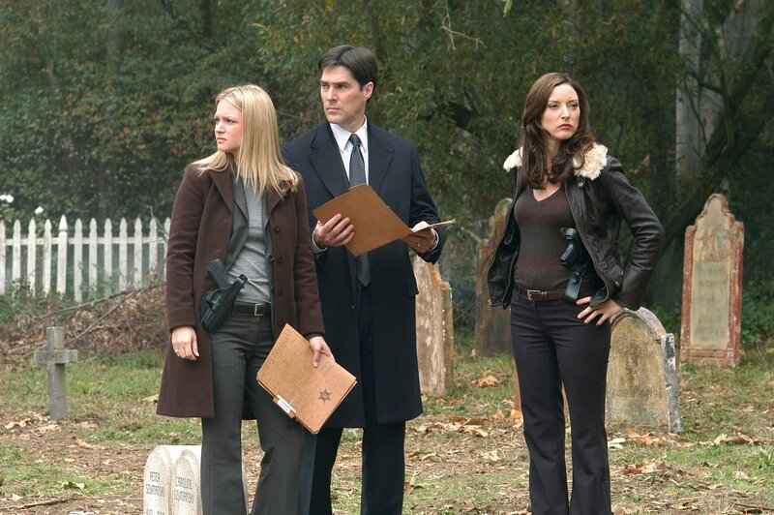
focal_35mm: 128
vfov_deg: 10.7
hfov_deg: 16.1
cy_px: 258
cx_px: 387
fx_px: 2739
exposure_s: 1/125
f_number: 8
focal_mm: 85
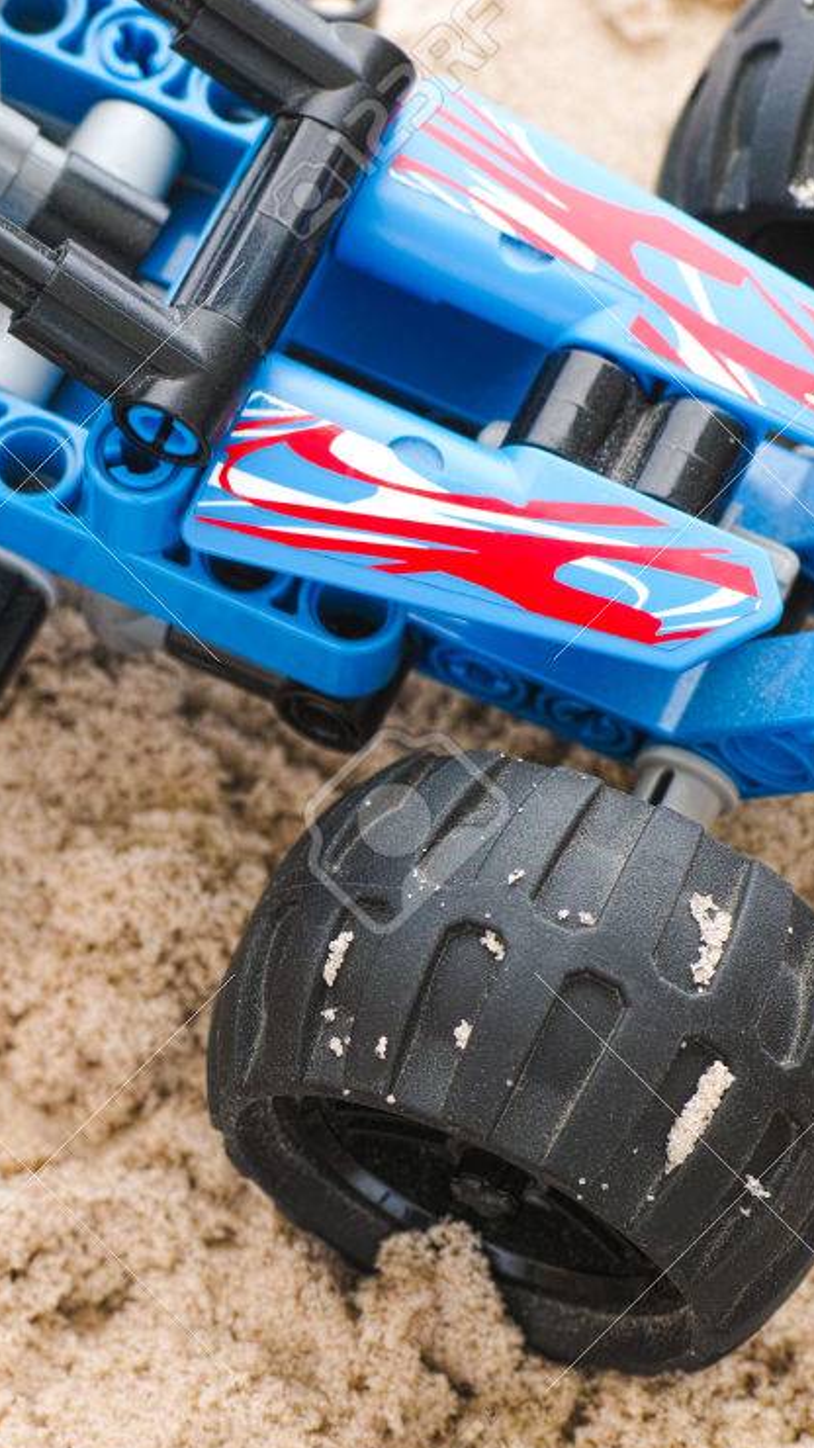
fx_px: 5298
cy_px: 751
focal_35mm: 138
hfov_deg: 8.7
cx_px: 31
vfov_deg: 15.6
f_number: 7.1
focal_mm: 50
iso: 100
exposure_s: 3.2
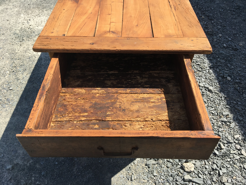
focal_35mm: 29
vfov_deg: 48.2
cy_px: 92
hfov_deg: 61.7
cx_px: 123
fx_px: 206
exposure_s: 1/1068
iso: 25
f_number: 2.2
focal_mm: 4.15
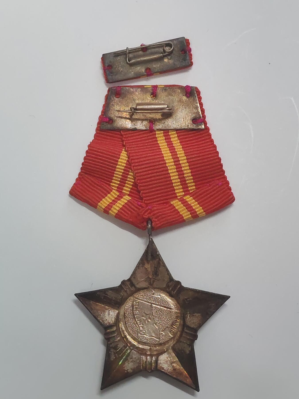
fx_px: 783
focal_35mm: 68
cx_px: 150
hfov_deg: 21.6
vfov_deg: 28.6
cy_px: 200
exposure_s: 1/33
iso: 640
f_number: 1.95
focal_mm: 5.52
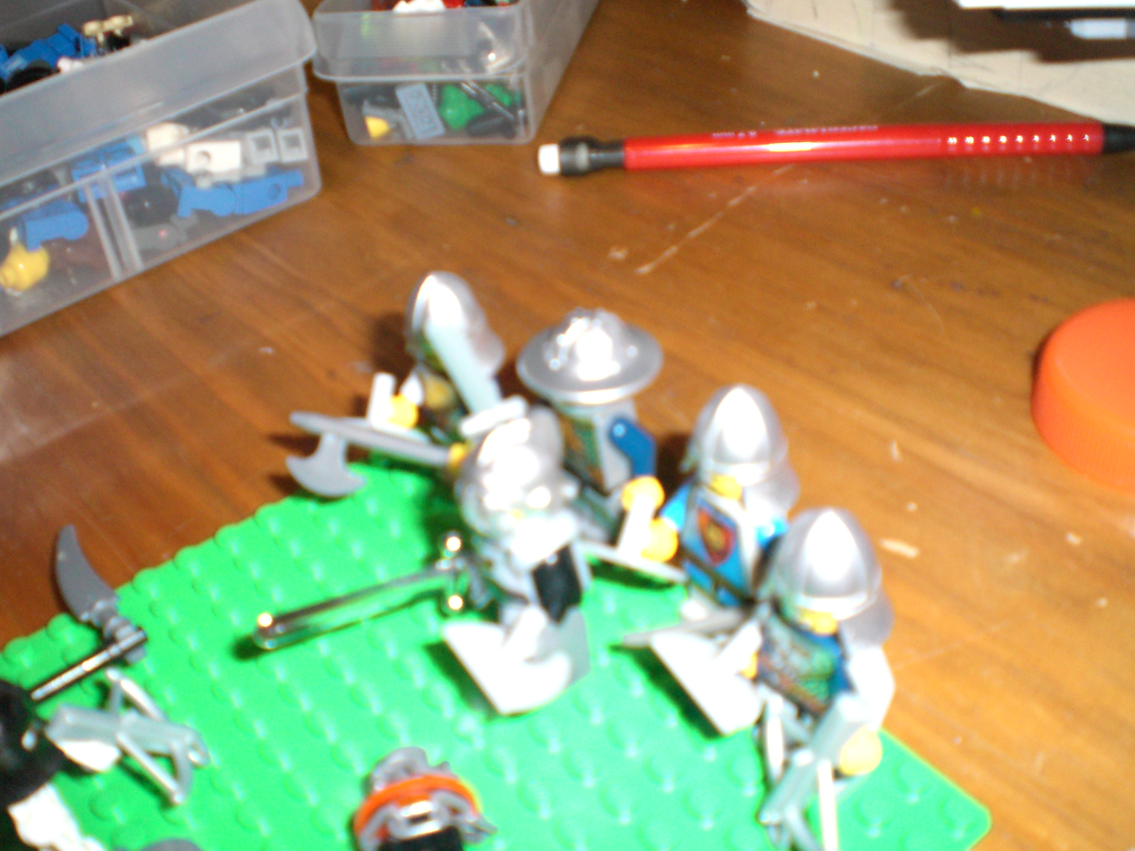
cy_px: 426
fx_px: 1246
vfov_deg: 37.7
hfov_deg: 49.0
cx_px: 568
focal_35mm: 38
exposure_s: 1/60
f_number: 3.1
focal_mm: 6.3
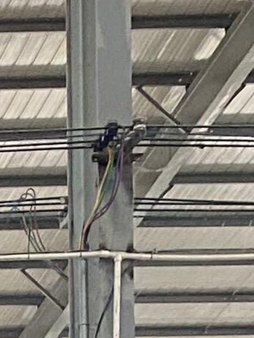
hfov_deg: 5.8
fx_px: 2250
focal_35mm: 230
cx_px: -614
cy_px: 1041
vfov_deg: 7.5
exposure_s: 1/60
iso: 400
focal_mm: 4.25
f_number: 1.8
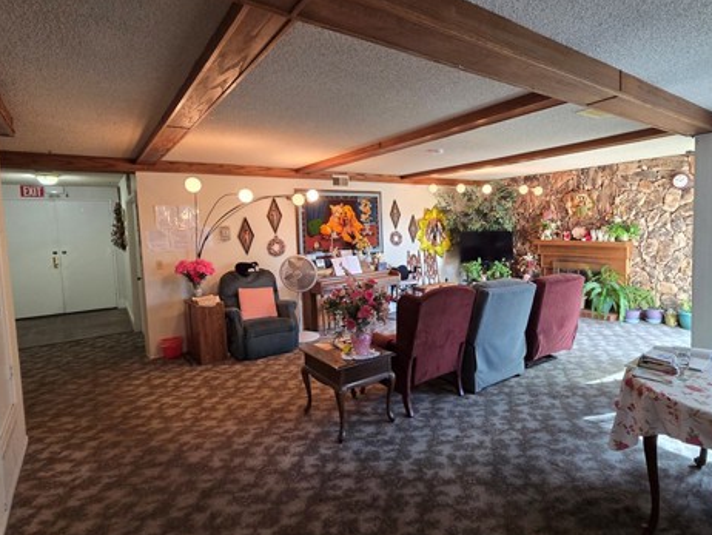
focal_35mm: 18
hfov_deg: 87.2
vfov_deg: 71.6
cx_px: 404
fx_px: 370
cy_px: 256
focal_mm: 2.2
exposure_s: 1/60
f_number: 2.2
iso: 320
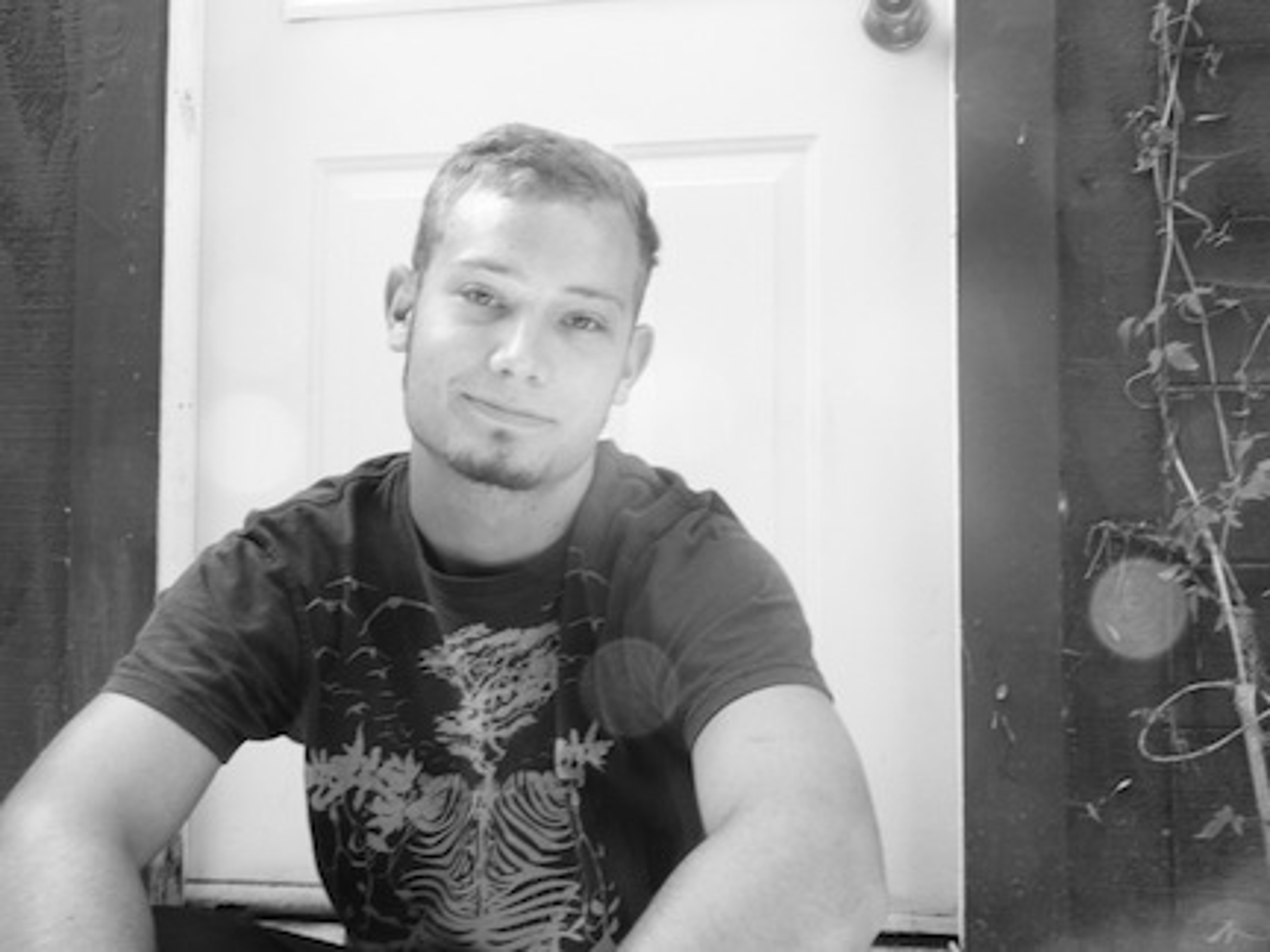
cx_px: 635
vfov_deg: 35.1
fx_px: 1504
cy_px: 476
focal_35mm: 41
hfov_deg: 45.8
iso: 140
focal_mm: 7.3
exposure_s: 1/40
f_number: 3.5
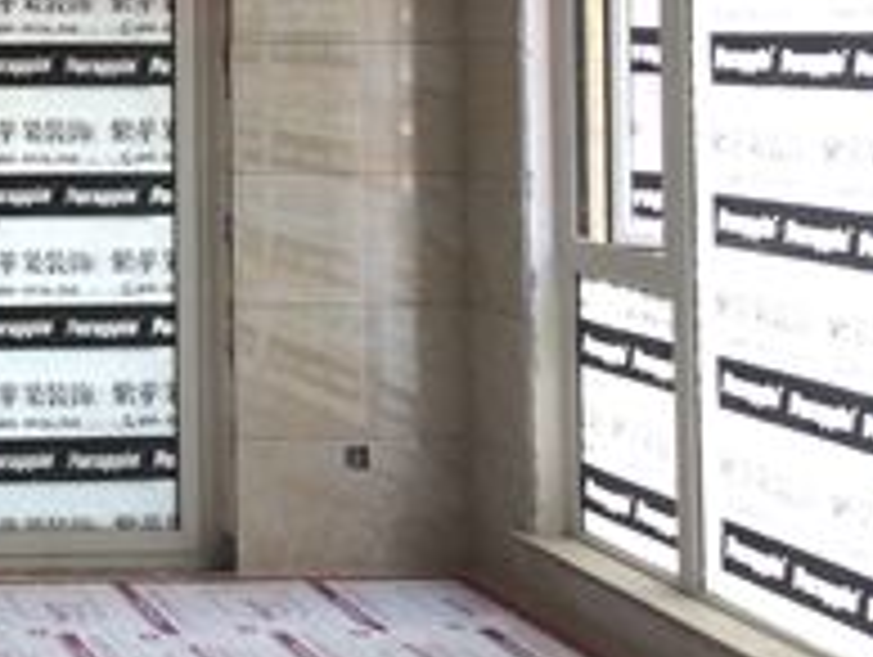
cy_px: -63
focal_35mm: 78
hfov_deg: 22.4
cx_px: -266
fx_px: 1970
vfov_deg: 18.2
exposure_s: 1/60
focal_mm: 4.15
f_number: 2.2
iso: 40
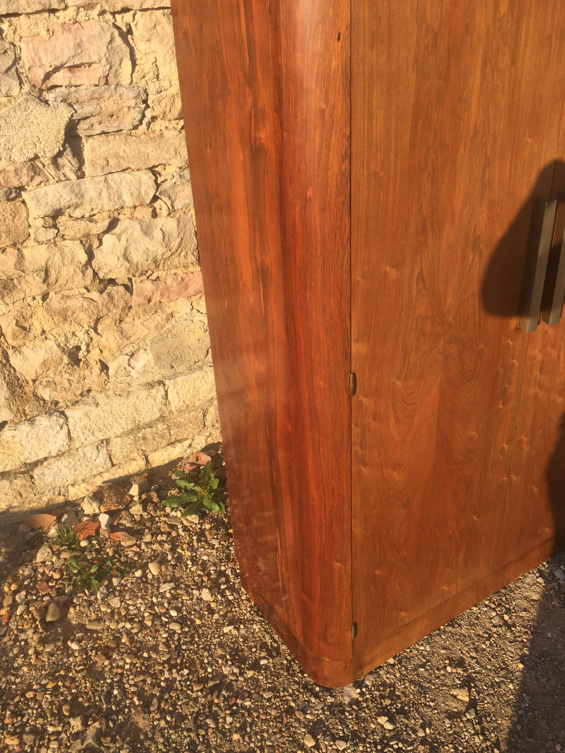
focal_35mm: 29
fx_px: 631
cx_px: 282
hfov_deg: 48.2
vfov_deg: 61.7
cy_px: 376
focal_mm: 4.15
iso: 32
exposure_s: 1/1068
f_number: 2.2
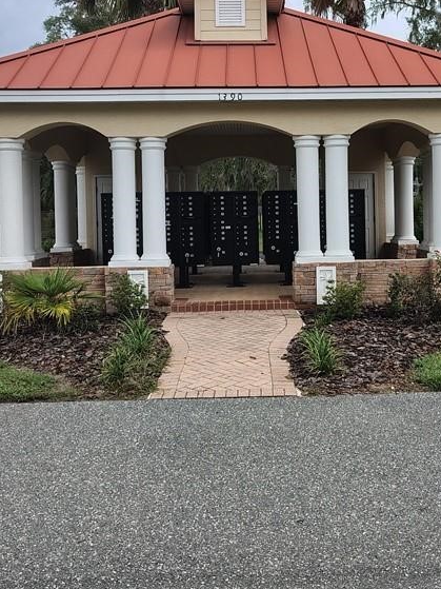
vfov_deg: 42.7
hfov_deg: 32.6
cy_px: 224
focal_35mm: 44
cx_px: 285
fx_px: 748
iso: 100
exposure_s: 1/938
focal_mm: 5.56
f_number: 1.8
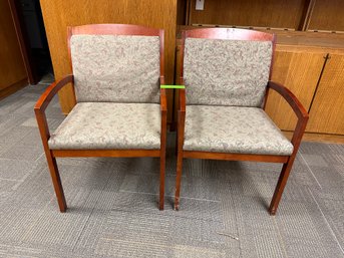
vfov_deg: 56.8
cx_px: 172
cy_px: 129
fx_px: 238
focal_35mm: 24
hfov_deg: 71.6
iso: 250
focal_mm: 6.86
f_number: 1.78
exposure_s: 1/60
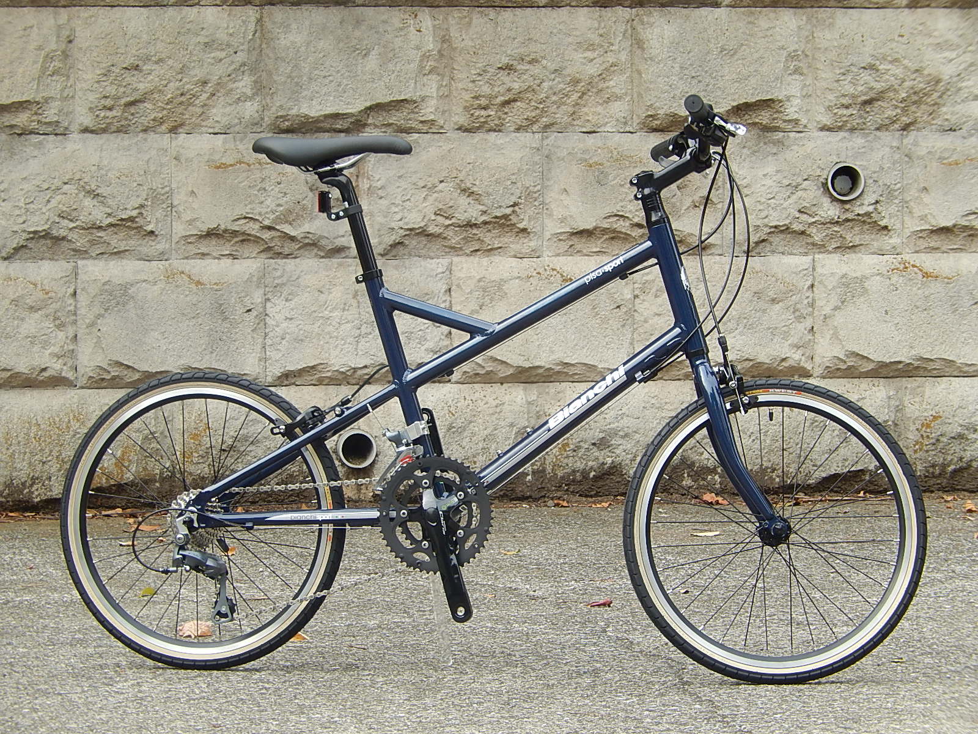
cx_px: 489
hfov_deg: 10.7
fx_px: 5227
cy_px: 367
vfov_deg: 8.0
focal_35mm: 185
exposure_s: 1/80
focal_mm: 33.3
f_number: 5.7
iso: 125
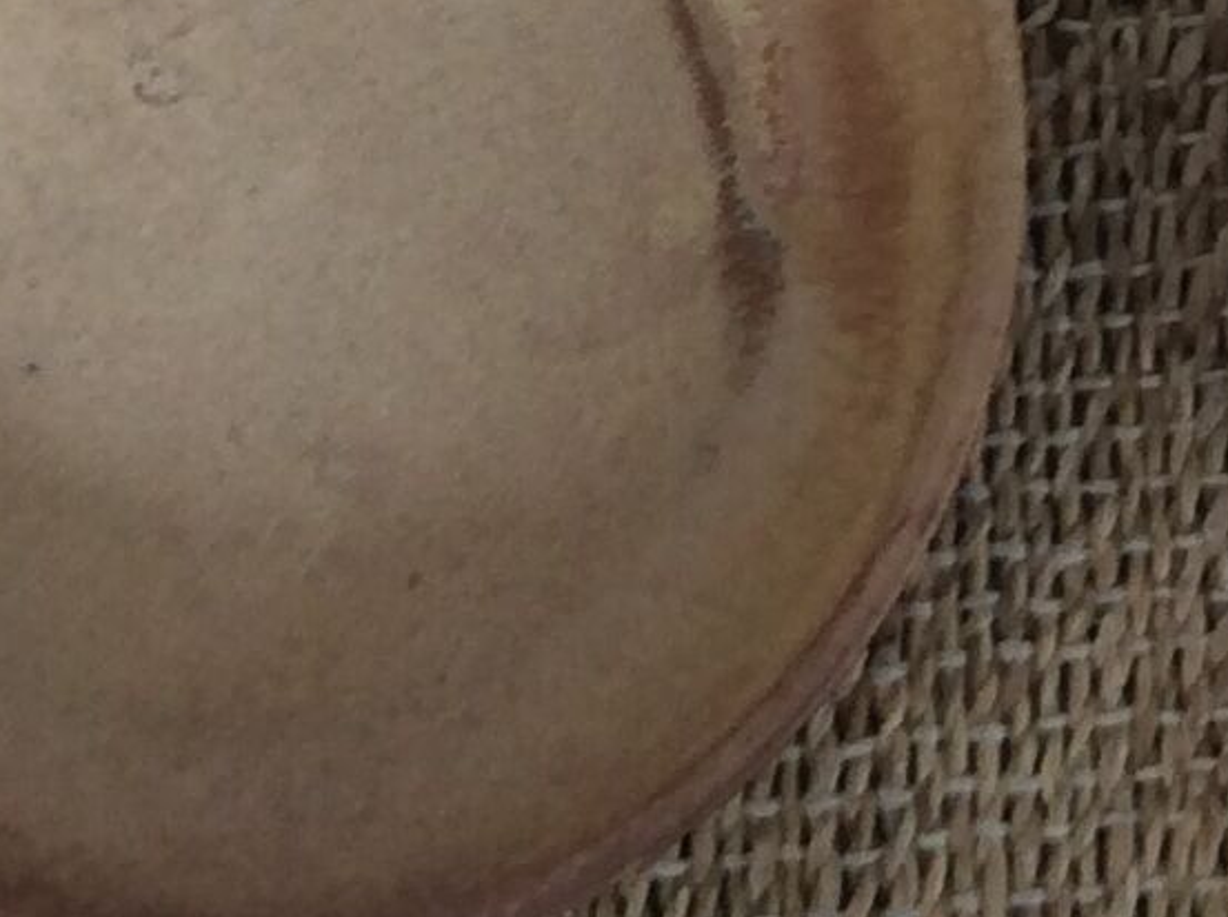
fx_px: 5313
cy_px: -1037
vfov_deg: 9.1
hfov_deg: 13.1
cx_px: 1119
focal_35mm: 150
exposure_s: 1/25
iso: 40
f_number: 2.4
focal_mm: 3.3
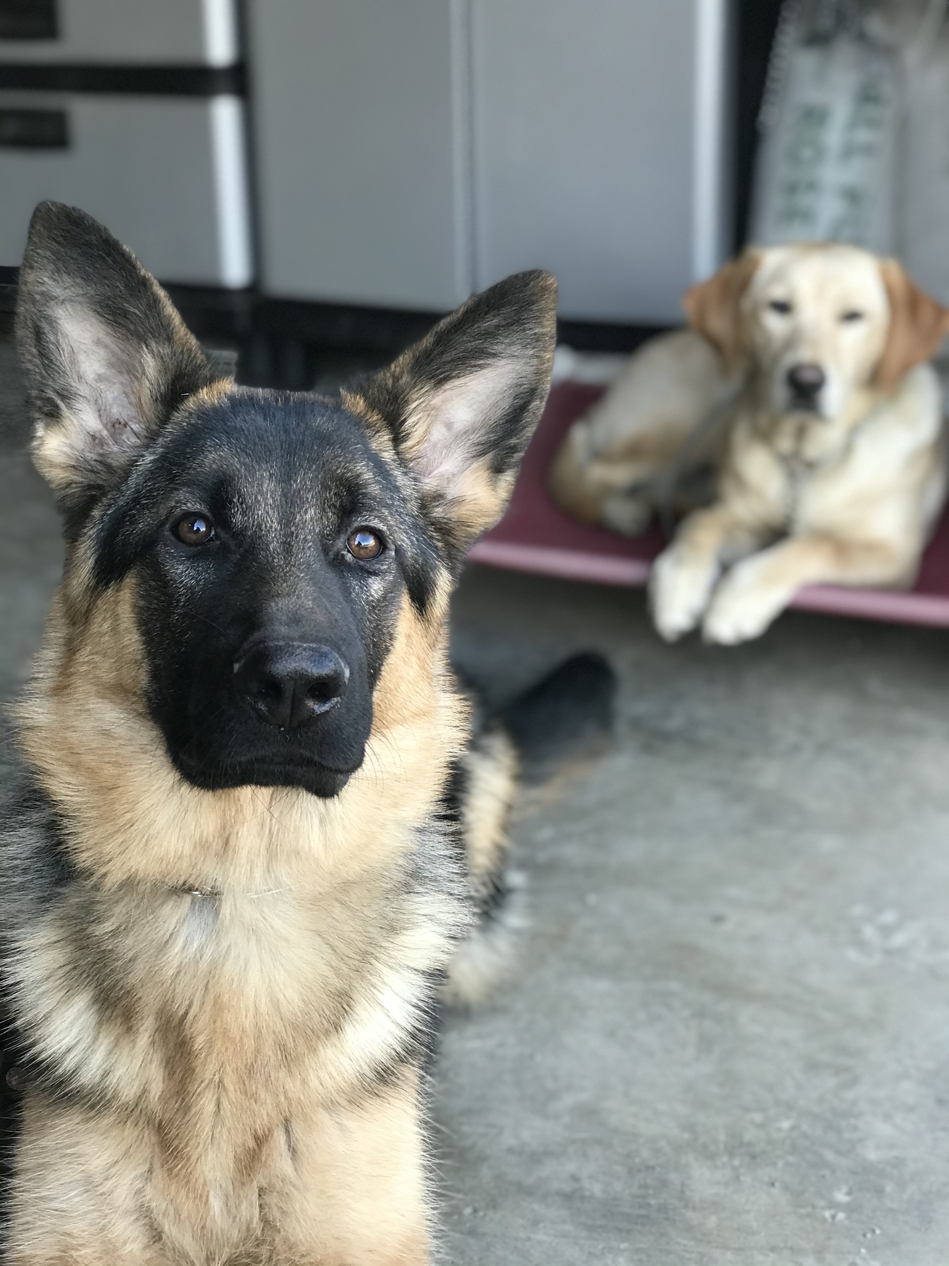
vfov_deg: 33.8
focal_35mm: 57
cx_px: 474
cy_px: 633
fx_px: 2084
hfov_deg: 25.7
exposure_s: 1/60
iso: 50
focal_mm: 6.6
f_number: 2.8
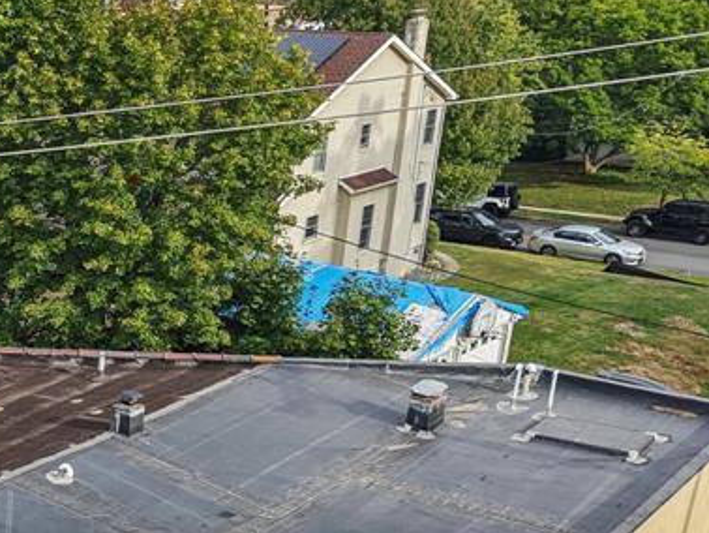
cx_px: -86
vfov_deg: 22.2
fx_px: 1332
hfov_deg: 27.1
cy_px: 445
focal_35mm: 65
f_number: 1.8
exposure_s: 1/2500
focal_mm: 8.7
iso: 190
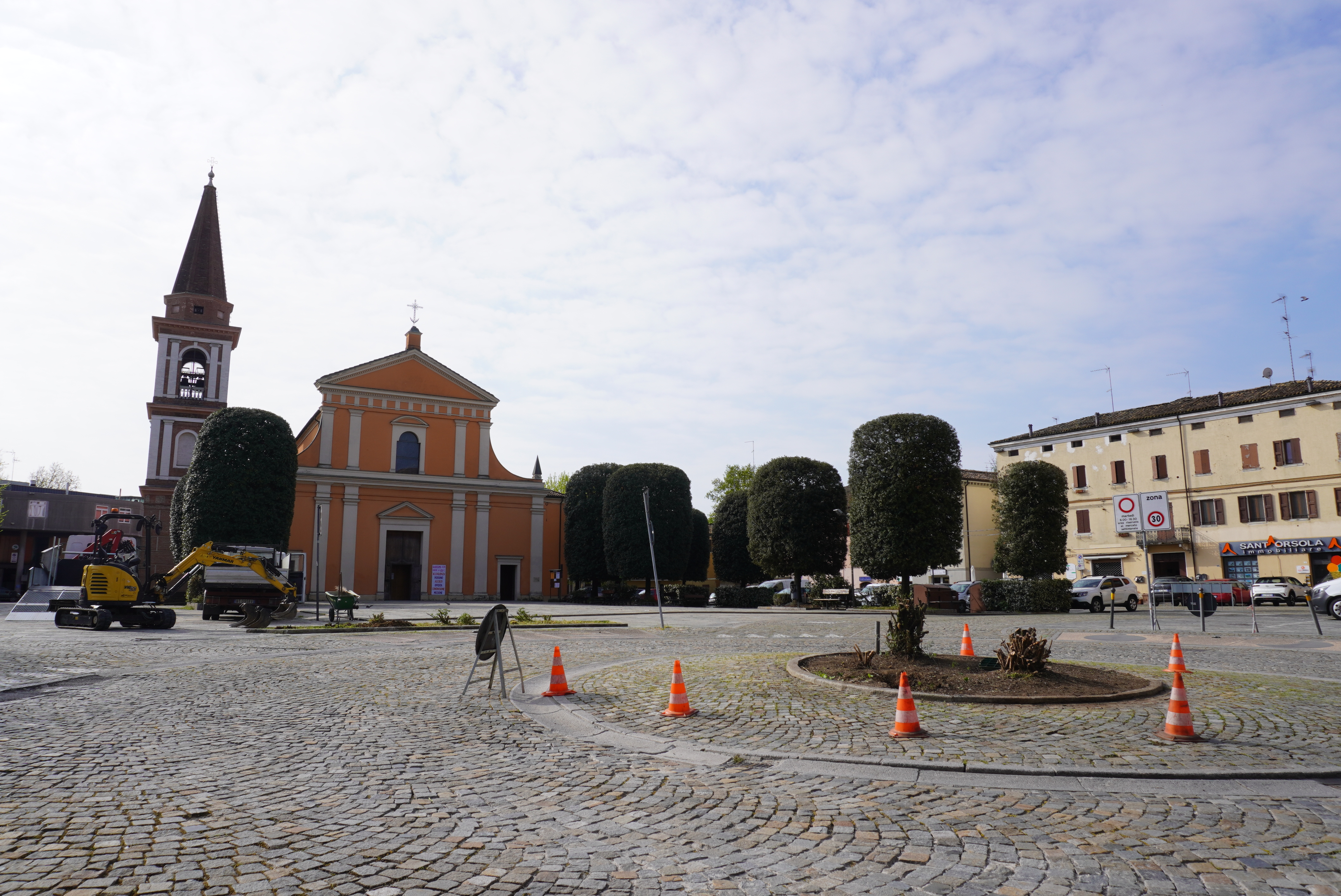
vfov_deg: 53.2
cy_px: 448
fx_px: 894
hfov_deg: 73.7
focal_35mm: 24
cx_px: 670
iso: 100
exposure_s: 1/200
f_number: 10
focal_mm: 16
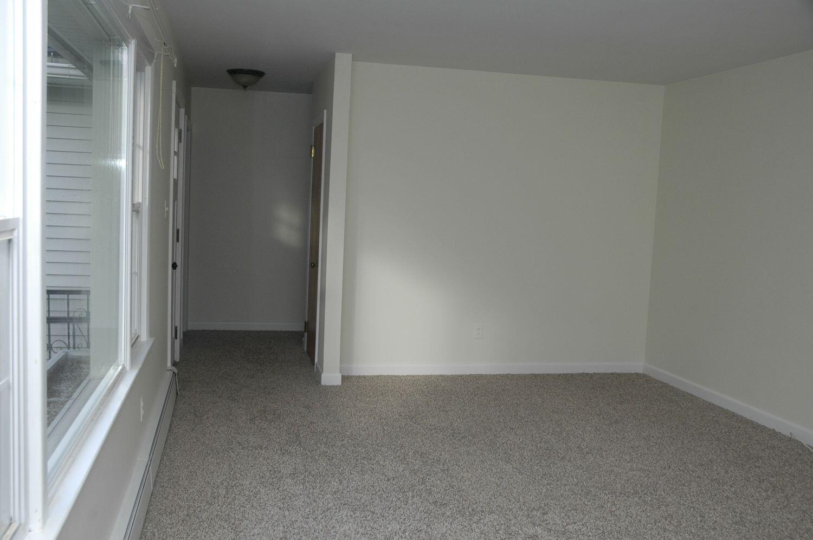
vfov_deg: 36.8
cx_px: 406
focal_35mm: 36
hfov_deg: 53.2
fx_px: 812
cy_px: 270
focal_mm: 24
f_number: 6.3
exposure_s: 1/100
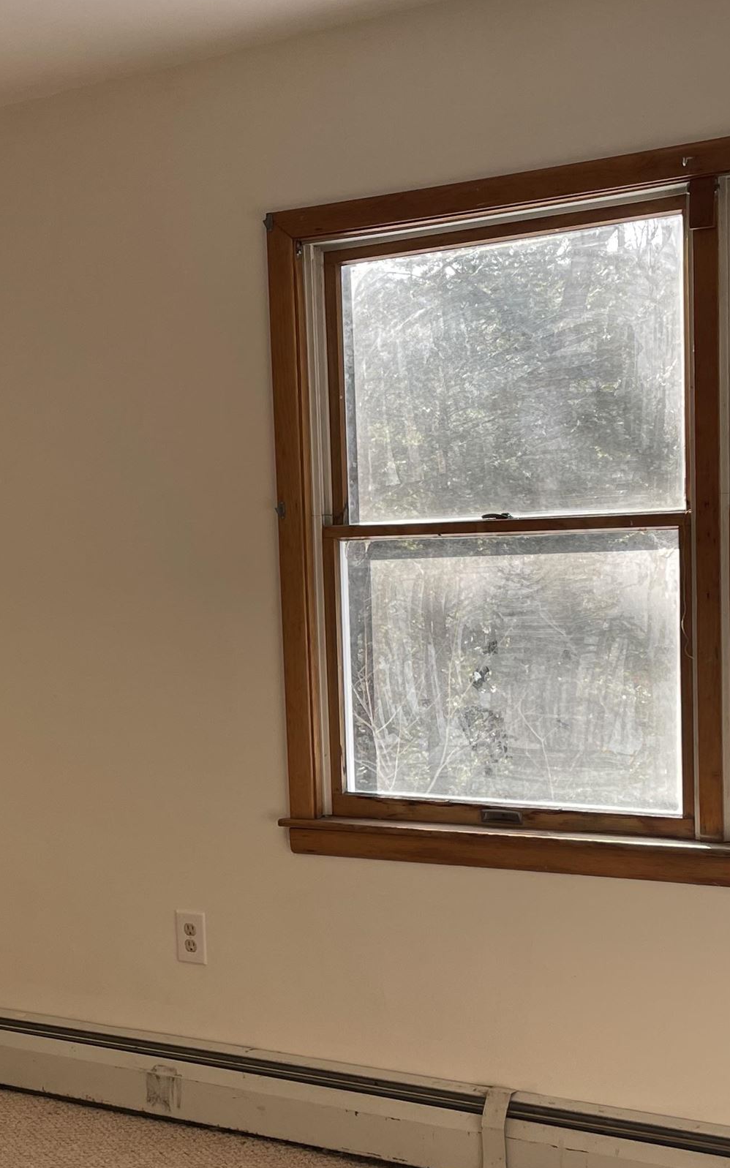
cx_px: 103
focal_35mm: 53
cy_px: 707
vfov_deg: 38.0
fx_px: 1687
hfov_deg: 23.9
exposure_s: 1/242
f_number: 1.6
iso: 32
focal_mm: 4.2
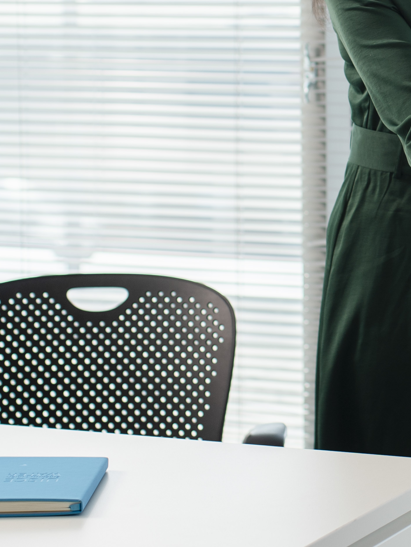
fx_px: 2422
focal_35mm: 153
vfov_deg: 12.8
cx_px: 503
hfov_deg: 9.6
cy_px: 64
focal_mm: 50
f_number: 2.8
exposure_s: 1/160
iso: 100
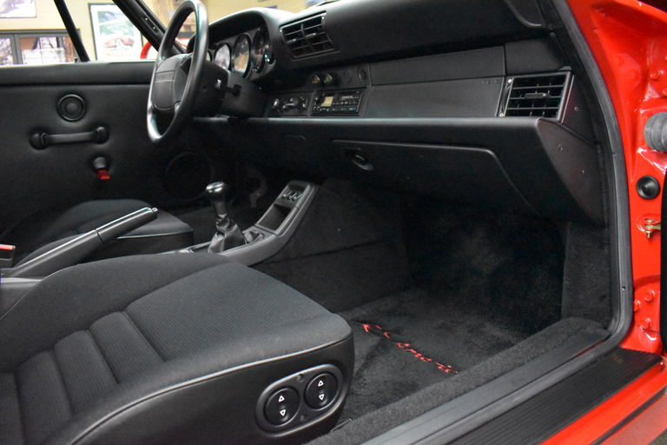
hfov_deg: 67.4
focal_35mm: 27
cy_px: 222
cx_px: 334
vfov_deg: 47.9
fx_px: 500
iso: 11400
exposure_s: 1/125
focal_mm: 18
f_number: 3.5
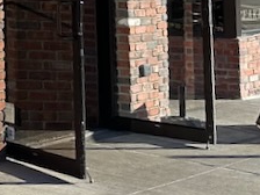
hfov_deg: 12.8
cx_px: -236
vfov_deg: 9.8
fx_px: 1029
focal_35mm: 137
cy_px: -237
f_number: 1.78
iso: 80
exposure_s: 1/3058
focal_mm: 6.86
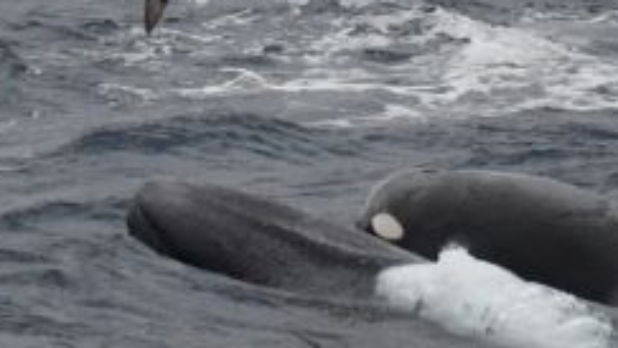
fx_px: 16970
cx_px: 409
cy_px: -194
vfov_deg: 1.2
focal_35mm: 1035
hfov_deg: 2.1
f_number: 8
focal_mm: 200
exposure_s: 1/2000
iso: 400
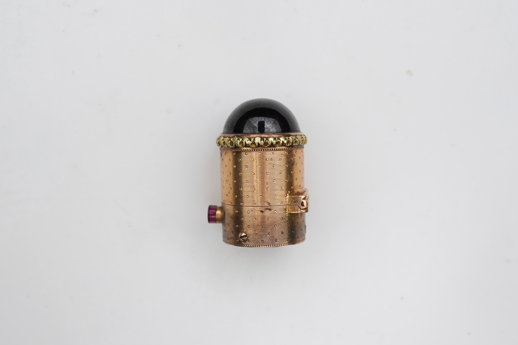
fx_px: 647
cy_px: 172
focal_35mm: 45
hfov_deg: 43.6
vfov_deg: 29.9
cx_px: 259
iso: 400
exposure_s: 1/125
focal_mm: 30
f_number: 16
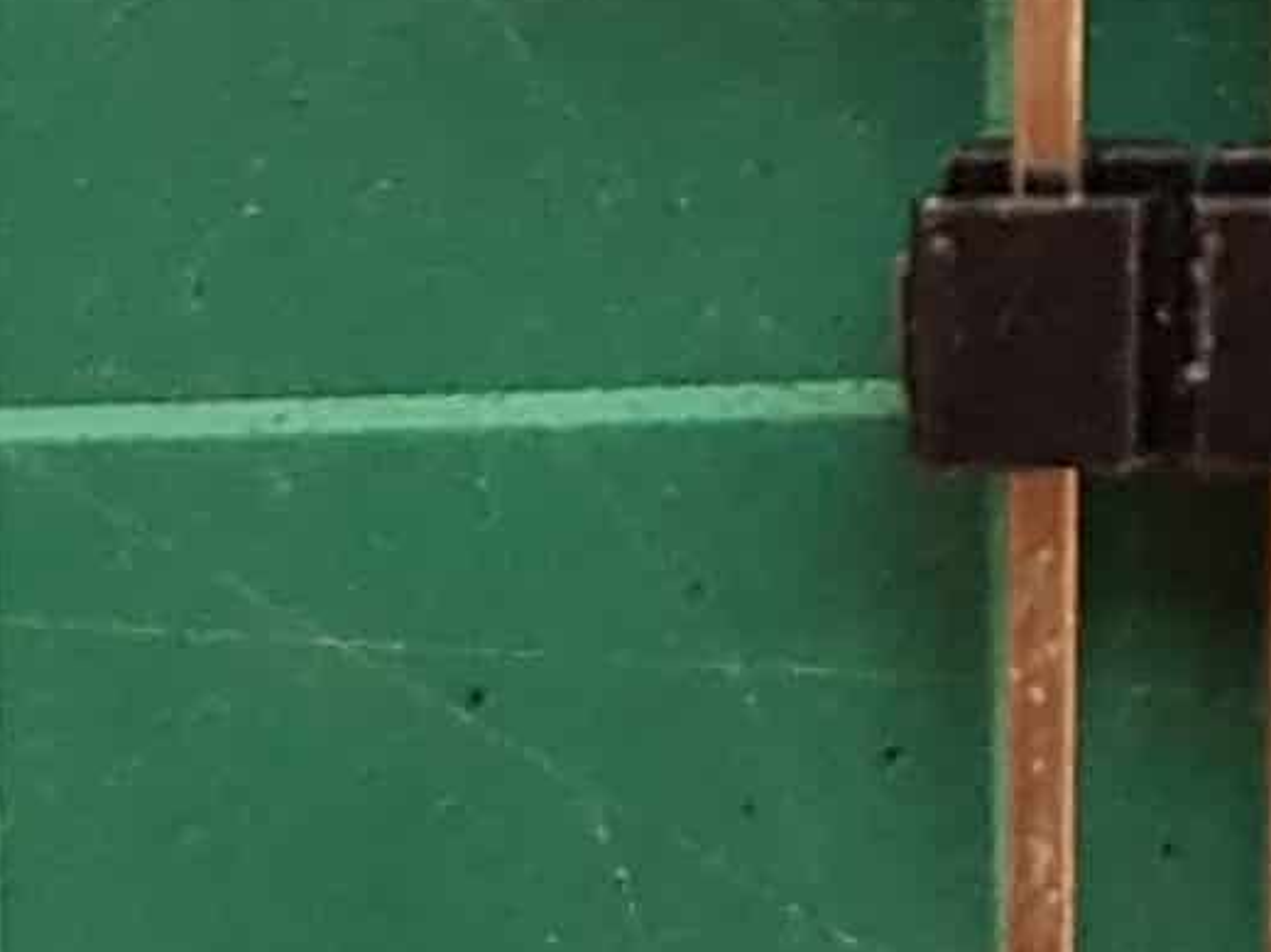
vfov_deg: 6.8
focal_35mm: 202
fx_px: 7415
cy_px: -1603
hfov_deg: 9.2
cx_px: 2542
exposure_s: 1/60
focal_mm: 4.2
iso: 160
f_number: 1.7
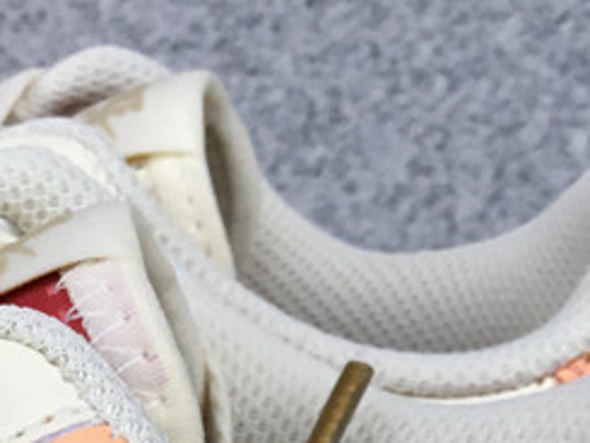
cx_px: 63
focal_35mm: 114
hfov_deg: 17.0
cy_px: 788
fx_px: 1944
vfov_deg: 12.0
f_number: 2.4
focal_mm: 3.3
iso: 25
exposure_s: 1/365
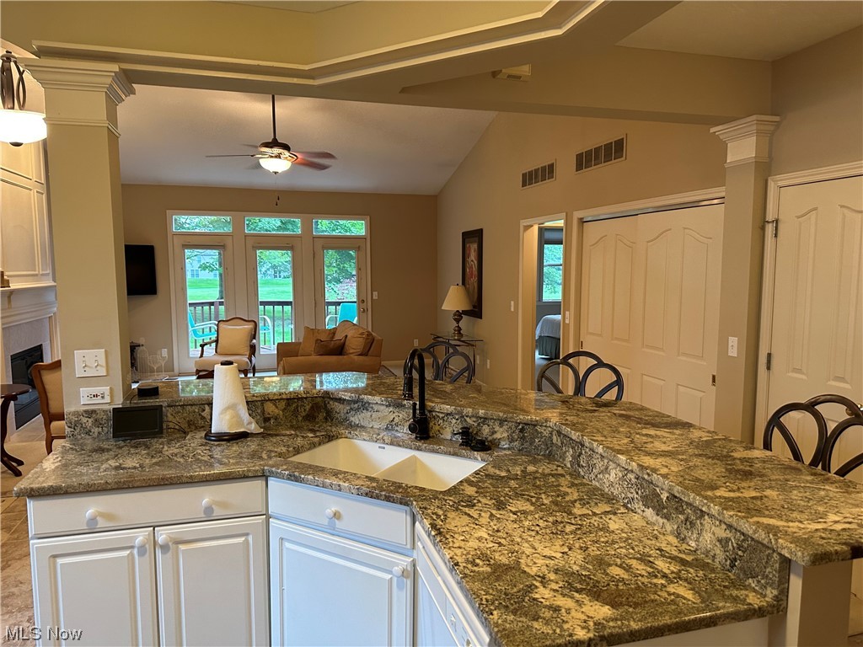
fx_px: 598
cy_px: 324
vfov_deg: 56.8
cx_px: 432
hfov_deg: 71.6
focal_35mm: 24
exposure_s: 1/60
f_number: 1.78
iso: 320
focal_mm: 6.86
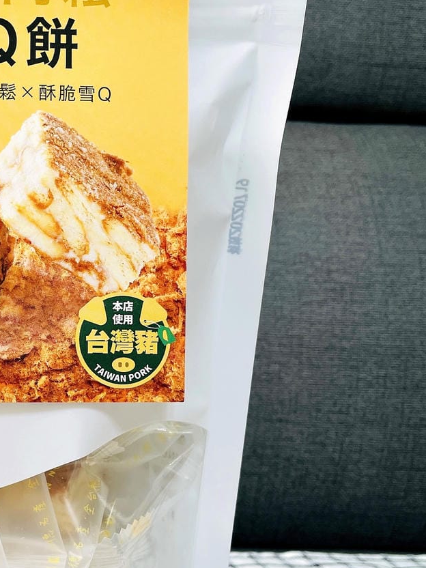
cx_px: 30
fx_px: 820
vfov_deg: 38.1
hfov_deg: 27.9
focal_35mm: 50
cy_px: 325
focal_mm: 4.2
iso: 64
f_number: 1.6
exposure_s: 1/60
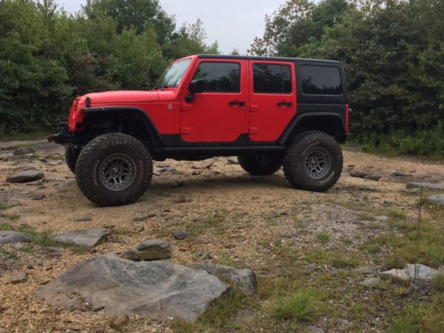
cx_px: 221
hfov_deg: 54.0
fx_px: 436
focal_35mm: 34
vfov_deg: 41.7
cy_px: 142
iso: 32
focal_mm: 4.15
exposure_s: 1/391
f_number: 2.2
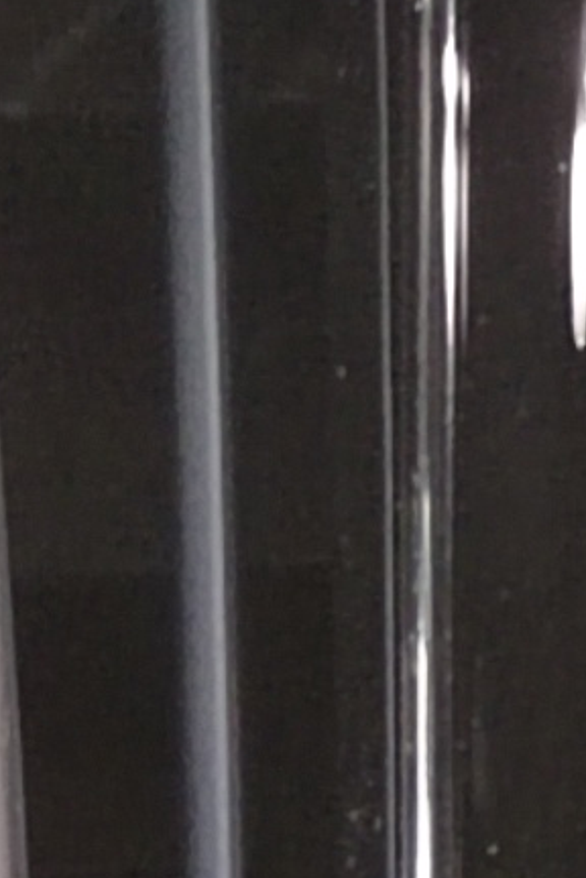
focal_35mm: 263
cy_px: 1978
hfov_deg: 4.8
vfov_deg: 7.4
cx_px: 2254
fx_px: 6421
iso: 4080
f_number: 1.9
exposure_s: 1/33.3
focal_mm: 5.52
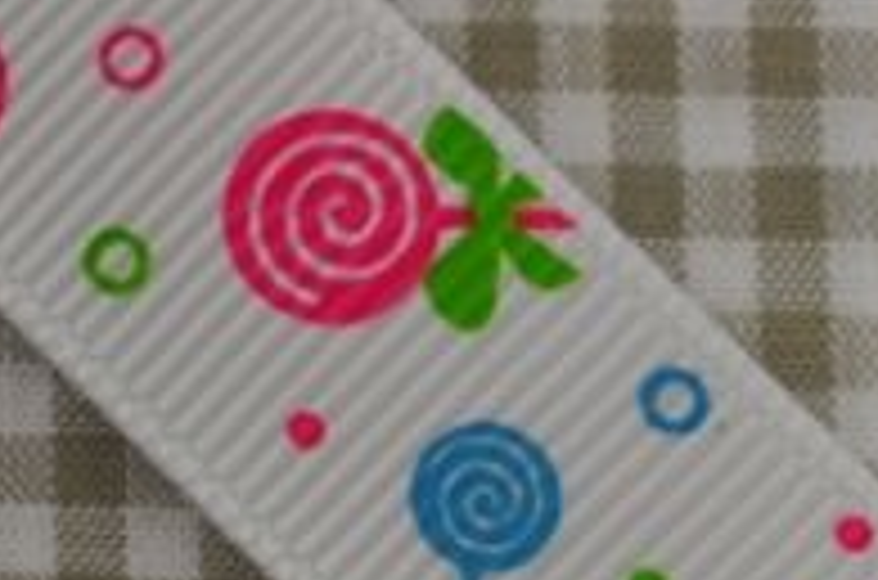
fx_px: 6741
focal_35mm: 277
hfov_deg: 7.4
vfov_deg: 4.9
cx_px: 995
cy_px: 973
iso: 400
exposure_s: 1/60
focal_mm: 45
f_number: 5.3
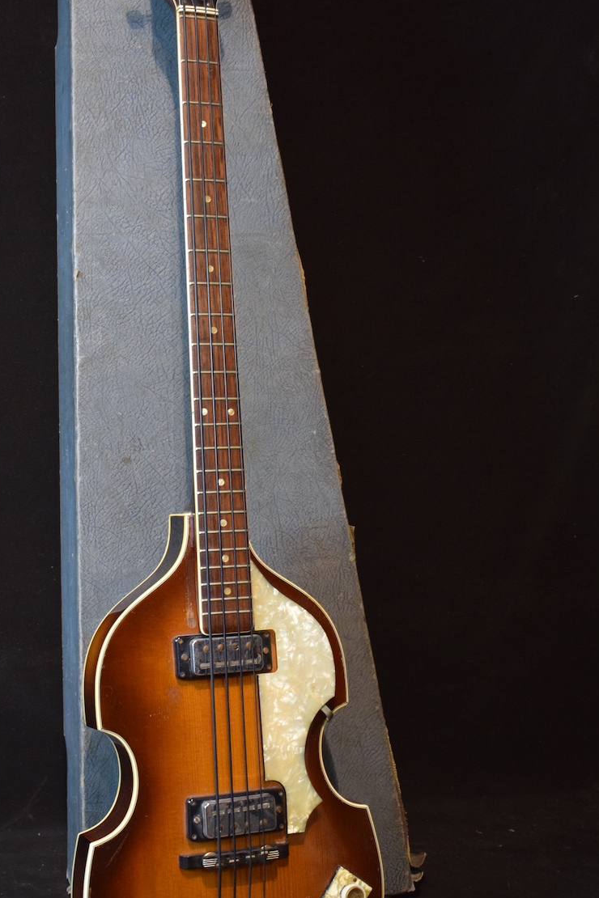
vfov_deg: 39.1
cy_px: 448
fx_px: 1265
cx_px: 198
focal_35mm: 51
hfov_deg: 26.5
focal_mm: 25
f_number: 4
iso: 2000
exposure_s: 1/30
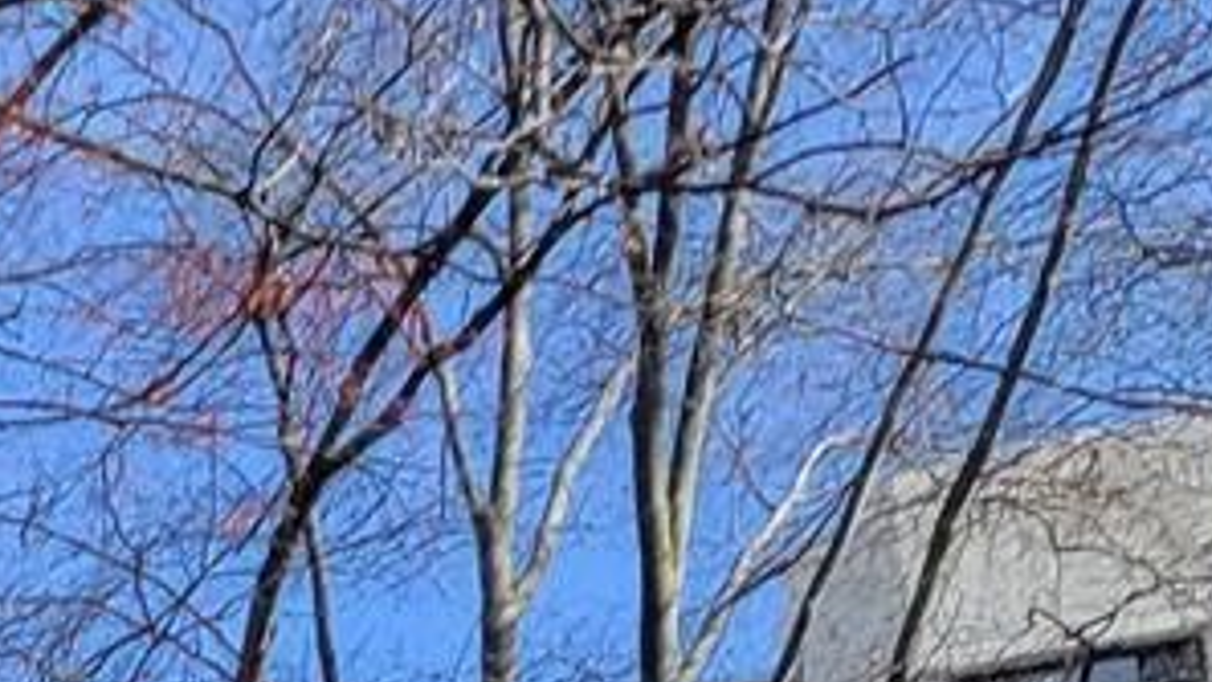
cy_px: 2316
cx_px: -1551
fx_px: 6266
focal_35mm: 195
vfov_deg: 5.7
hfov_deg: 9.9
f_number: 1.8
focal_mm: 5.4
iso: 40
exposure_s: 1/1468
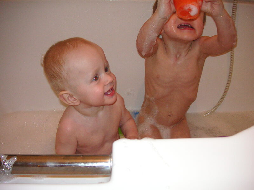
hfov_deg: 50.1
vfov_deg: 38.7
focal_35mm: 37
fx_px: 271
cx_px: 127
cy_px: 95
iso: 160
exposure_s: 1/45
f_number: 2.8
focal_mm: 6.1
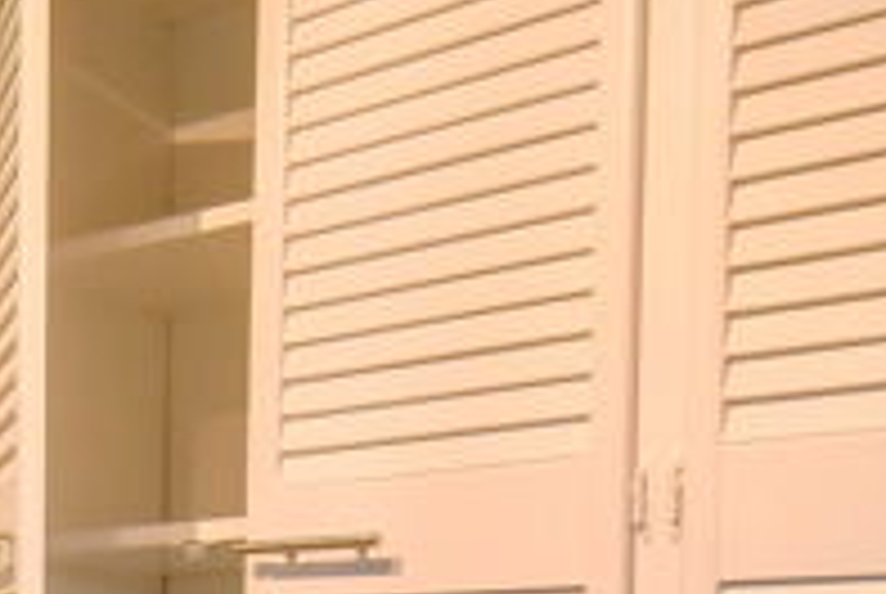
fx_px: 1873
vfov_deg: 16.9
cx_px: -130
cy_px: 783
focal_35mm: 76
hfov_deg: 24.5
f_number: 4.5
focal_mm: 10
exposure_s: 1/60
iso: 200
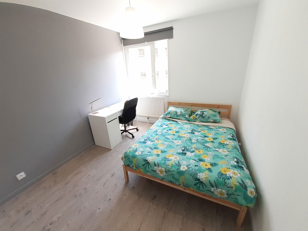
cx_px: 154
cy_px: 116
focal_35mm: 13
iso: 64
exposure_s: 1/50
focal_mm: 1.13
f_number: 2.2
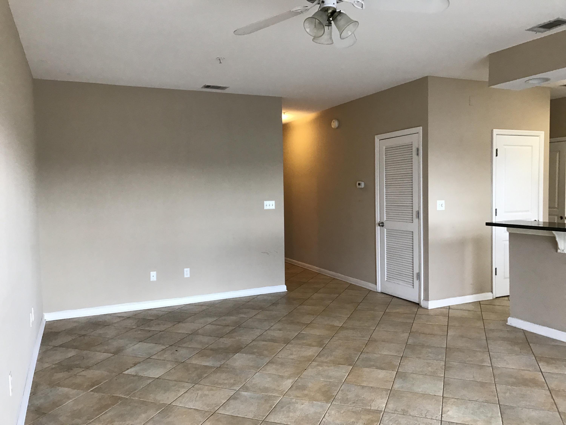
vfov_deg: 49.7
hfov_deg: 63.4
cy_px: 212
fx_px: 458
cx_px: 283
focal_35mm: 28
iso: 32
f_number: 1.8
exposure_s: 1/30
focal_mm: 3.99
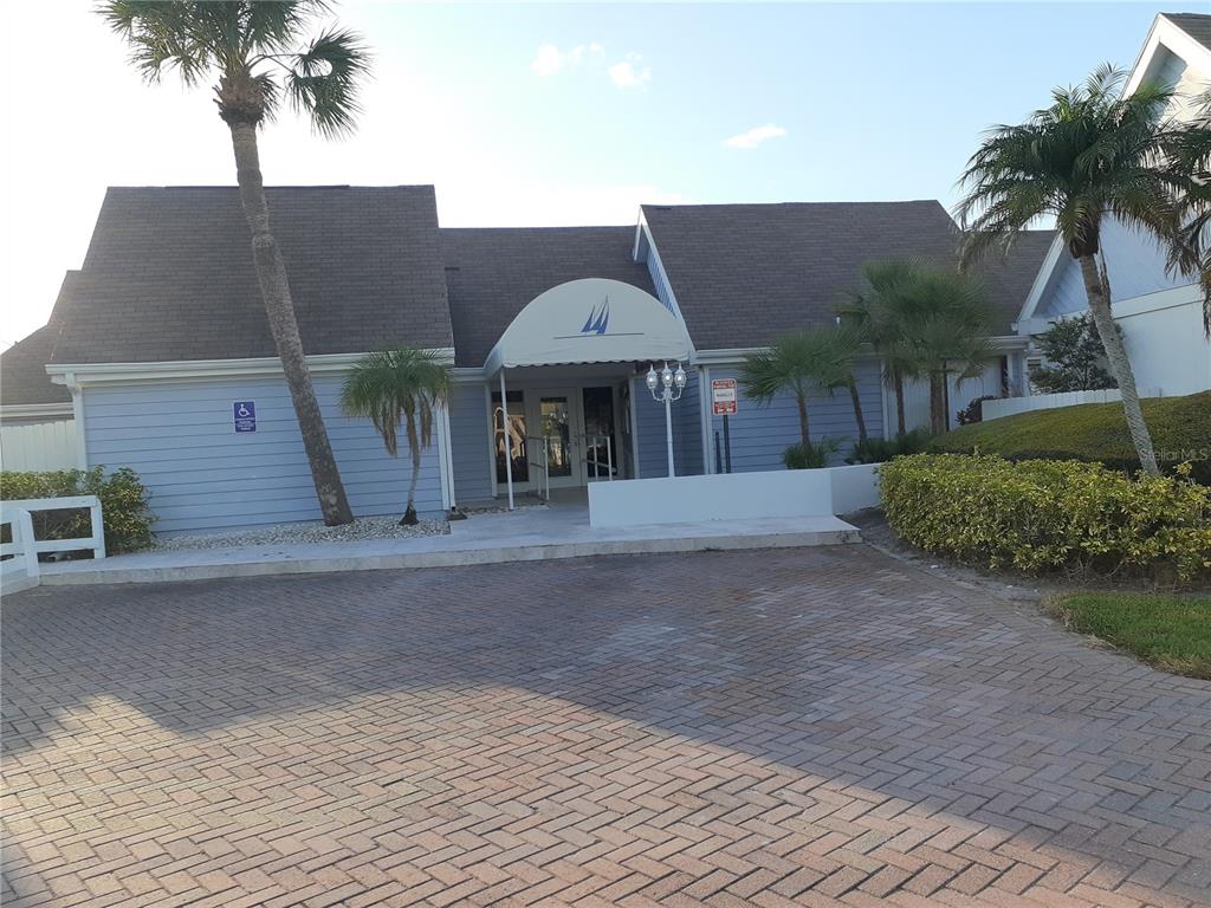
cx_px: 606
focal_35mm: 27
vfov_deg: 51.4
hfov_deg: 65.3
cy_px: 454
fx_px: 945
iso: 40
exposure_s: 1/598
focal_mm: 3.6
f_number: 1.9
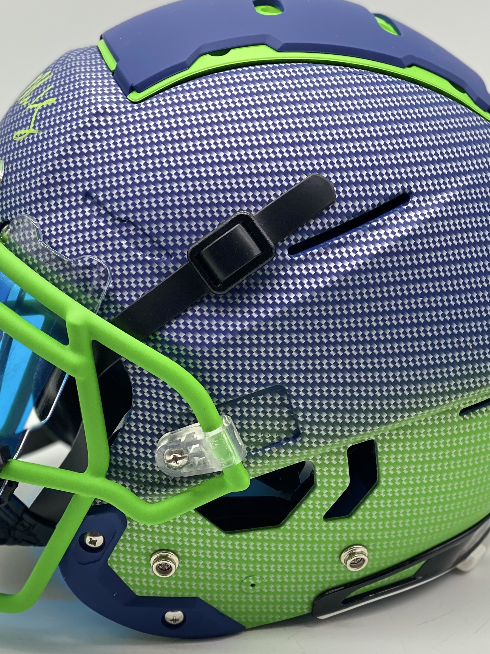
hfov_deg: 16.8
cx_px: 194
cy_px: 296
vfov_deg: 22.2
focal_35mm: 88
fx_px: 1661
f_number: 2
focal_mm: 6
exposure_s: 1/130
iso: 20
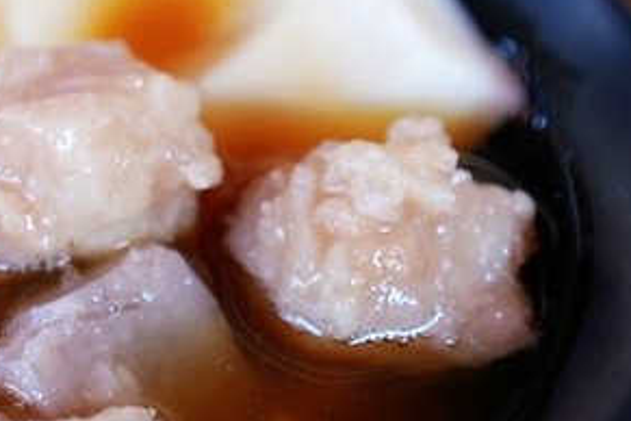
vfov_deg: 18.6
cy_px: 117
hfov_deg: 26.2
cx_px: -11
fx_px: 1279
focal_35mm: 73
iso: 100
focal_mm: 25
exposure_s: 1/40
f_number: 3.2
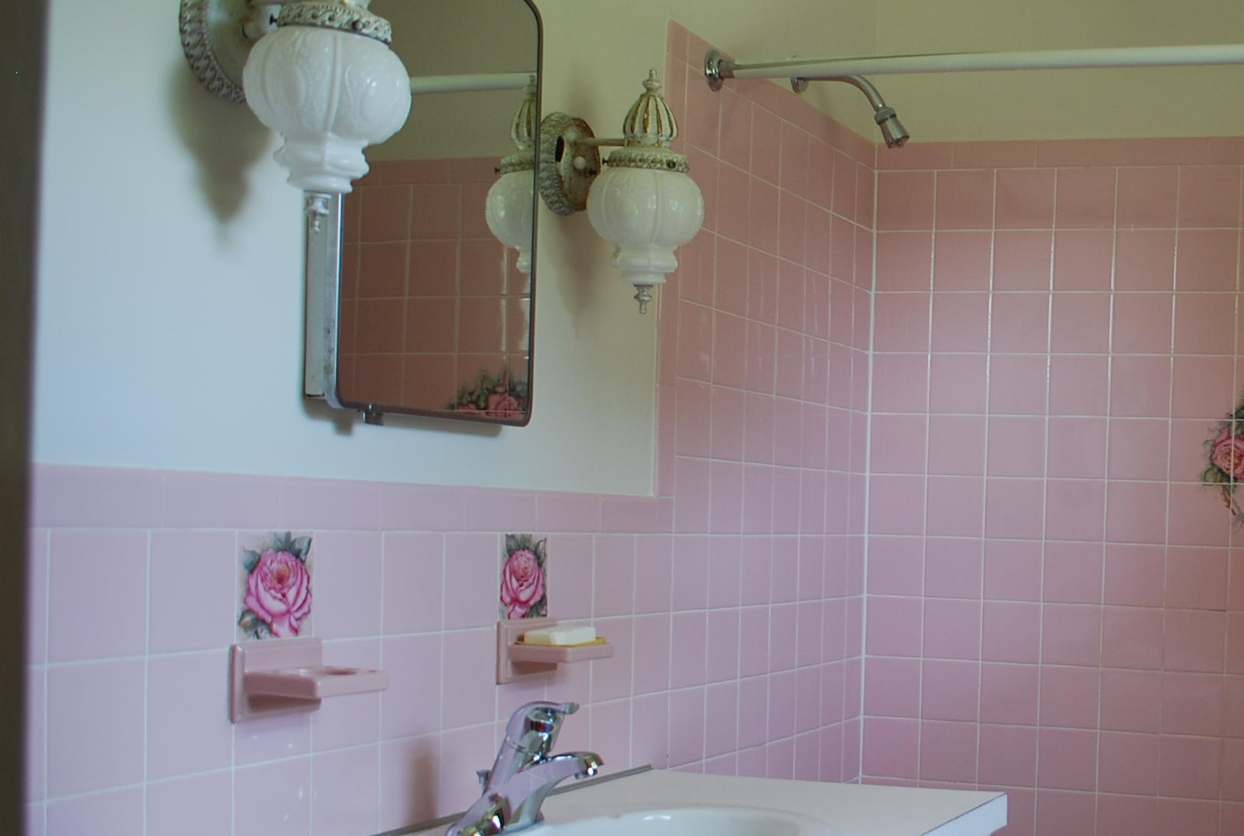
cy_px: 561
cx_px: 1094
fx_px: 1662
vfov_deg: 28.0
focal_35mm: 48
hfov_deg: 38.5
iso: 200
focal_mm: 18
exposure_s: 1/50
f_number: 3.5
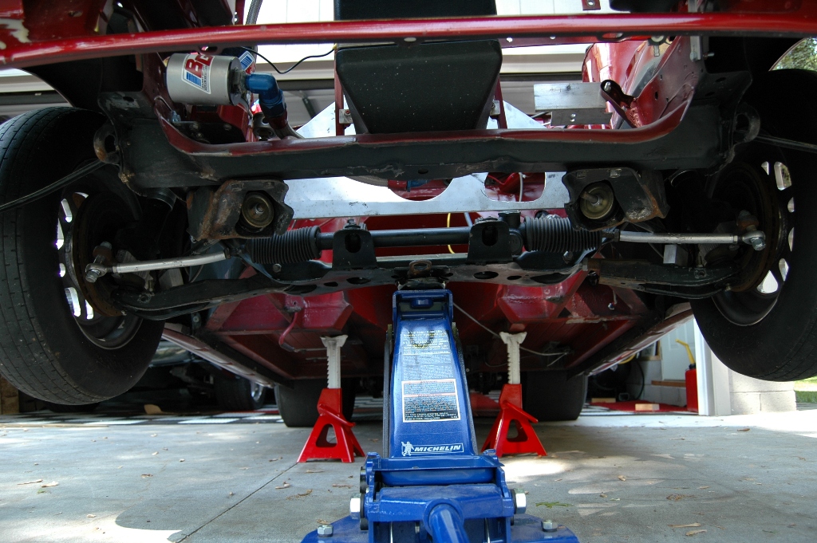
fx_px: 612
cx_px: 408
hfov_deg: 67.4
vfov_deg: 47.9
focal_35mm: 27
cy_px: 272
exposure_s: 1/60
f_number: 4
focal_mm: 18
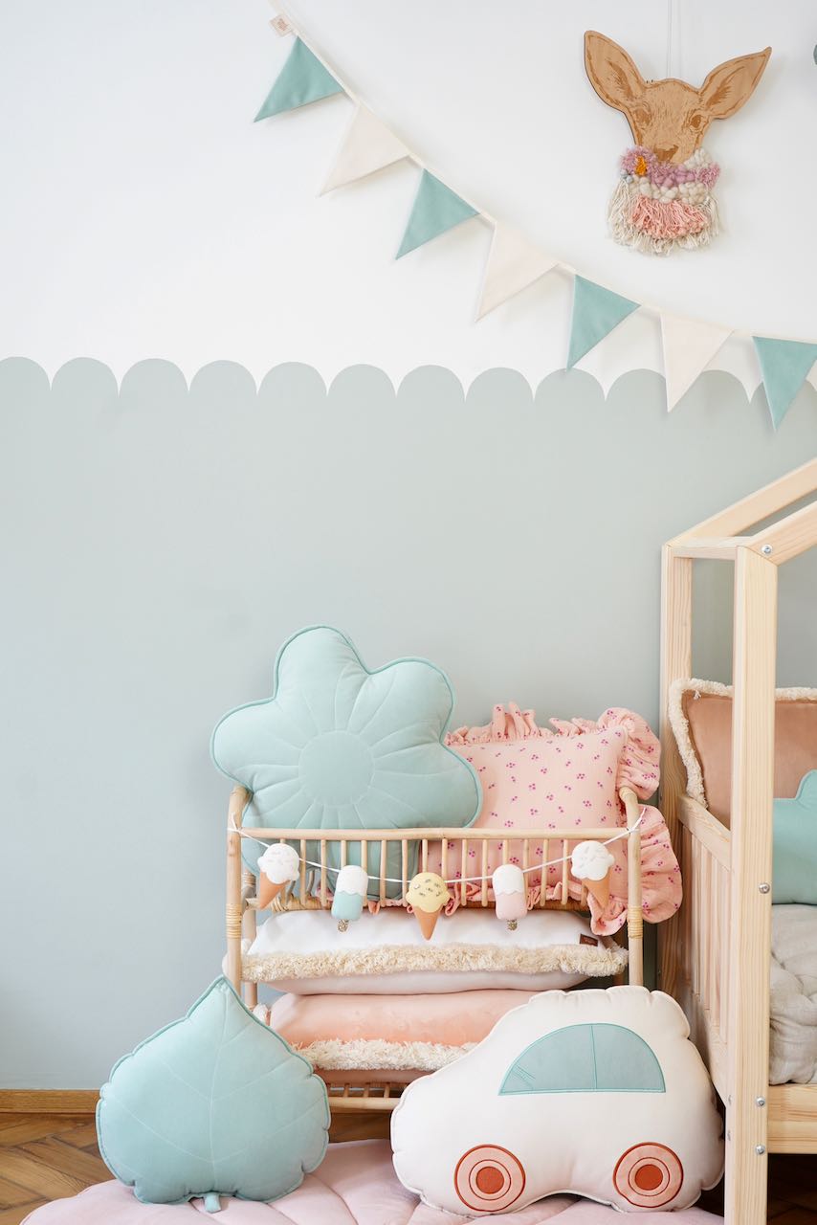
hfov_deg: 26.5
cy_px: 612
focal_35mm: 51
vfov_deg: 38.9
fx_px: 1735
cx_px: 408
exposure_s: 1/40
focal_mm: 51
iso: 1000
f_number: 5
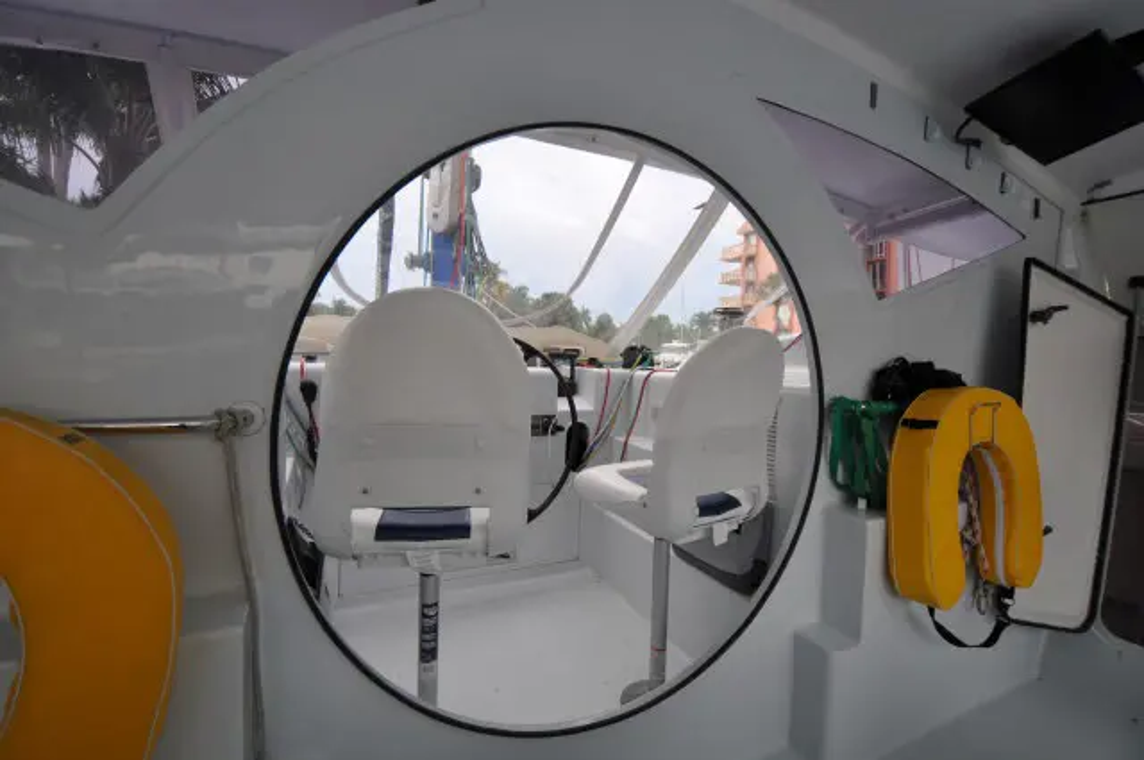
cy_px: 380
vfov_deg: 77.2
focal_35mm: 15
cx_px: 572
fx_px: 476
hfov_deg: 100.5
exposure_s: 1/640
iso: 200
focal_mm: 10
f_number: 3.5
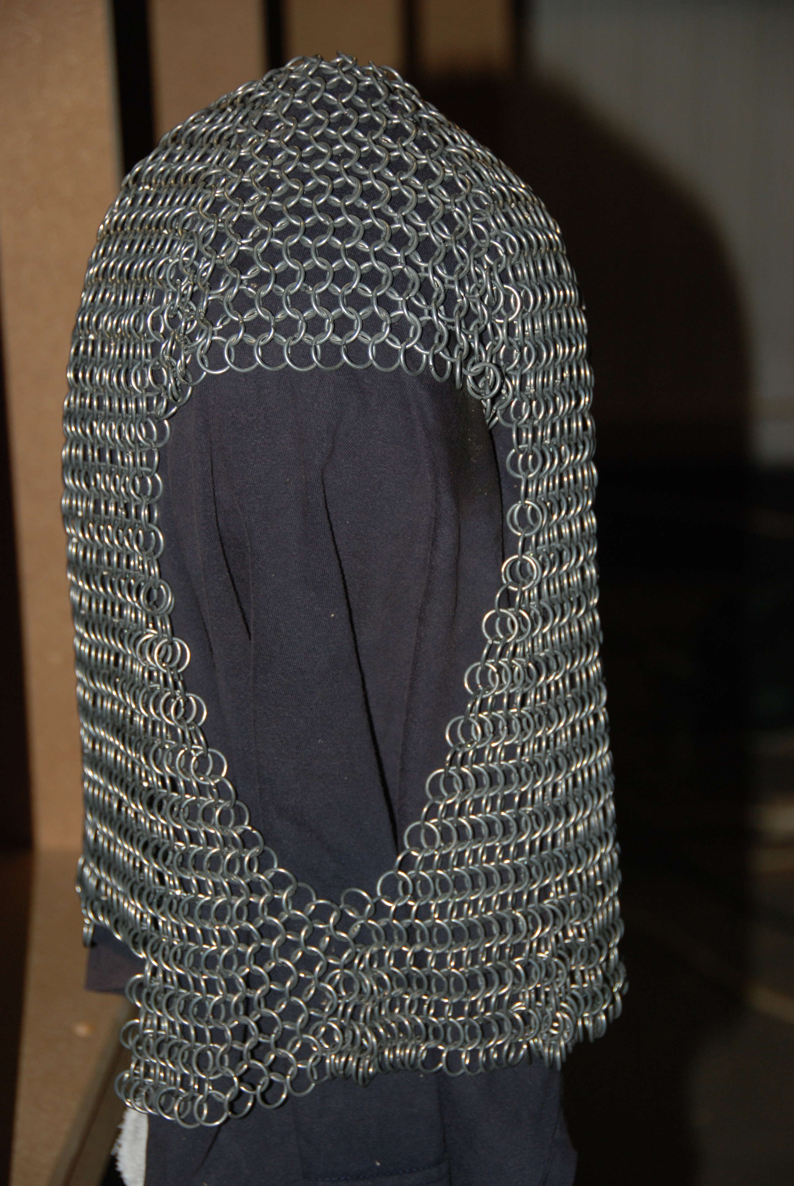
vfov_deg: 19.4
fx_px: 3464
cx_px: 397
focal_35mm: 105
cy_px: 593
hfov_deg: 13.1
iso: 250
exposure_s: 1/60
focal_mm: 70
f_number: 5
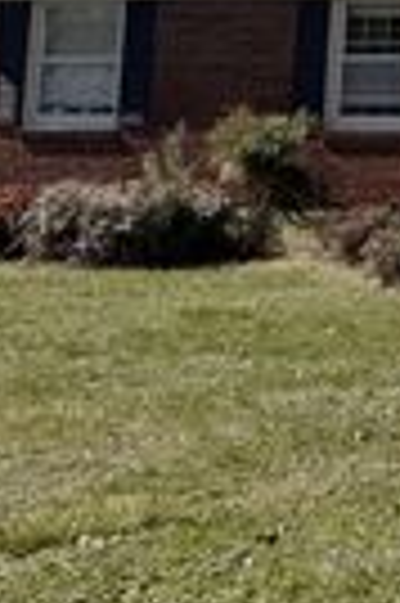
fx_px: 1554
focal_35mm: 93
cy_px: -155
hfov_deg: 12.4
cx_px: 872
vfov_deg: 20.3
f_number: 1.78
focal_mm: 6.76
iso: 80
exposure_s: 1/4167
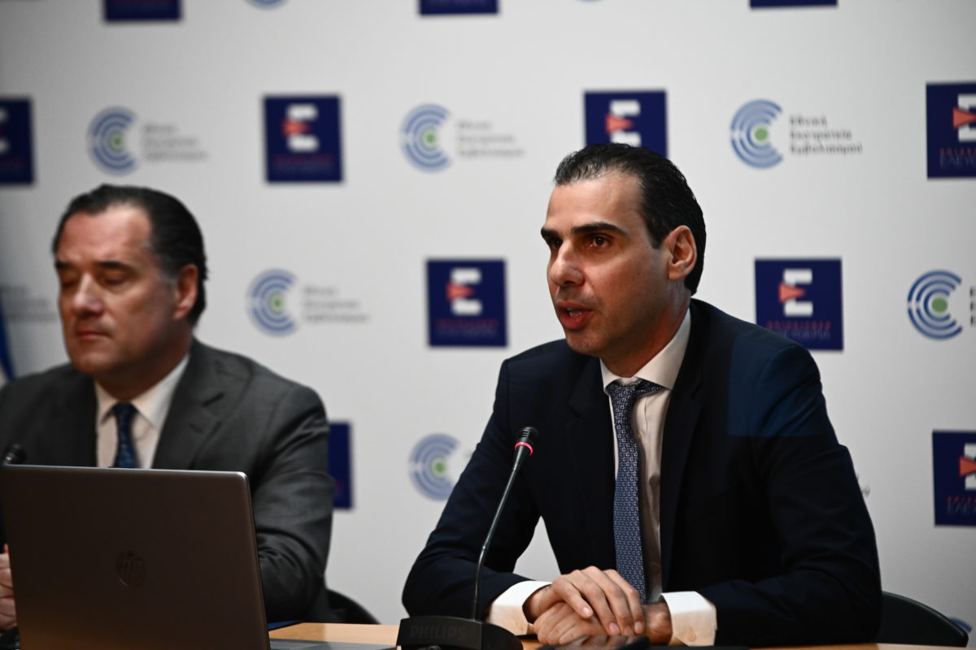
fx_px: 5422
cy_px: 325
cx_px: 488
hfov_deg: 10.3
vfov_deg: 6.9
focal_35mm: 200
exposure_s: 1/250
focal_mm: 200
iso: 2000
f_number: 3.5
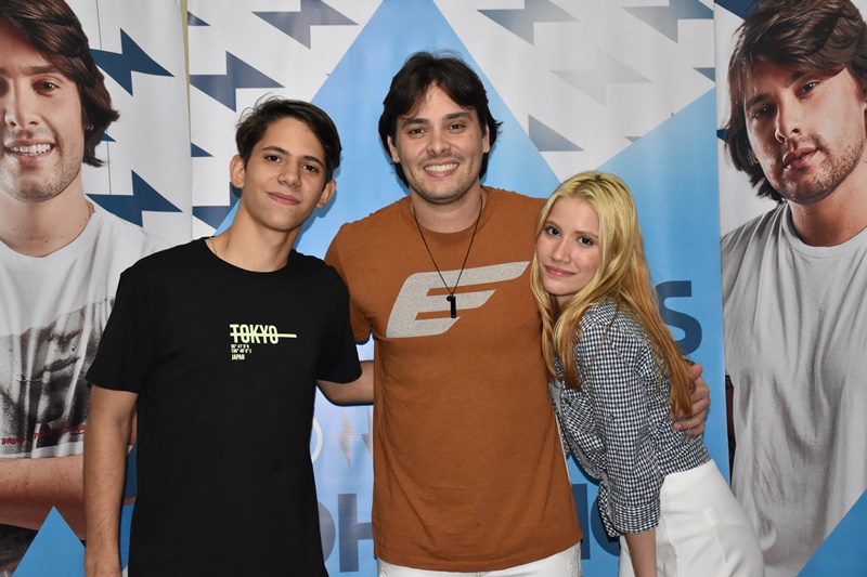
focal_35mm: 48
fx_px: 1156
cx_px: 434
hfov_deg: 41.1
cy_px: 288
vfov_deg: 28.1
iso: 3200
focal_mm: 32
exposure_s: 1/100
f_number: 4
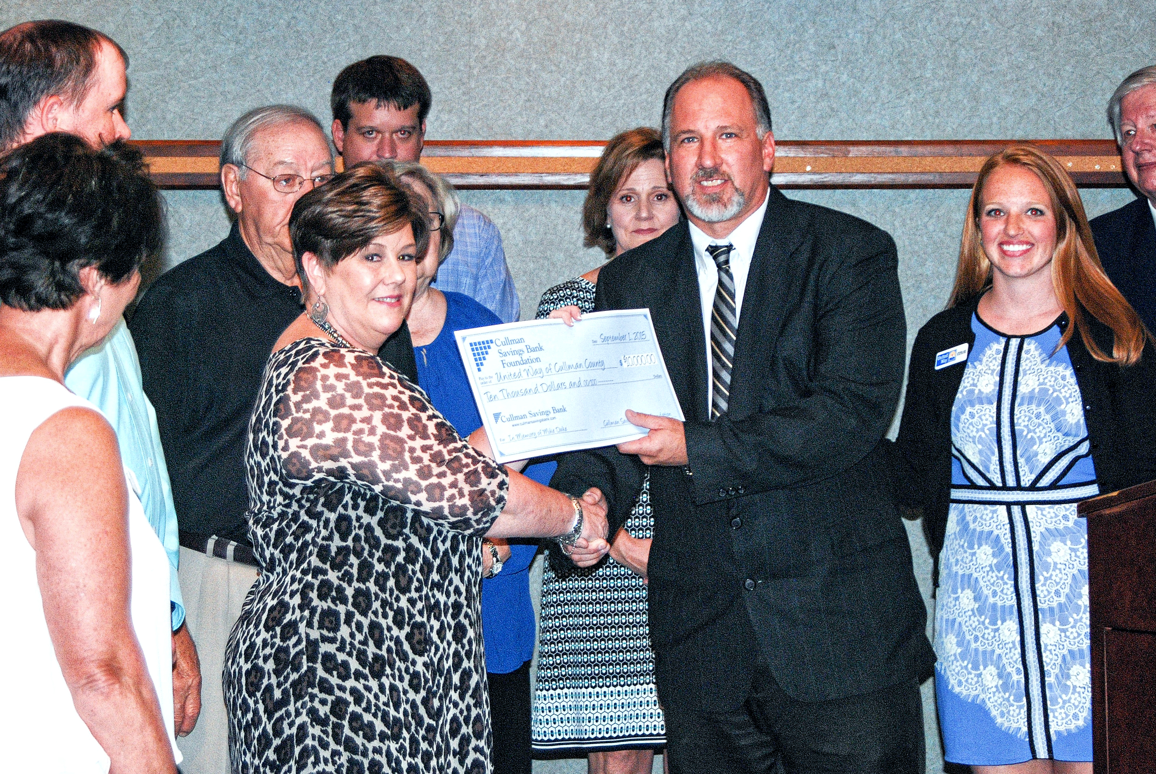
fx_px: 3279
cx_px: 578
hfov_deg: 20.0
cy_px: 387
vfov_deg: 13.5
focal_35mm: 102
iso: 360
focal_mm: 68
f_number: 5.6
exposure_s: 1/60
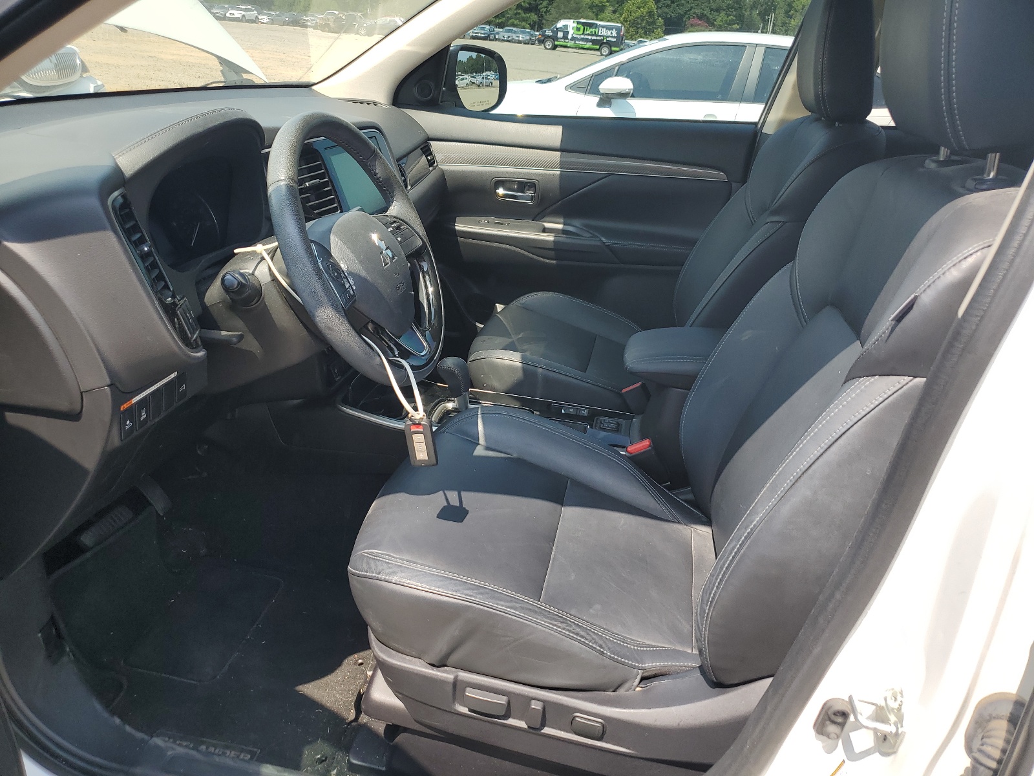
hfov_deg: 67.3
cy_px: 388
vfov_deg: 53.1
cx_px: 517
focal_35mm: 26
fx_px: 777
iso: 50
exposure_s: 1/1000
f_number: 1.5
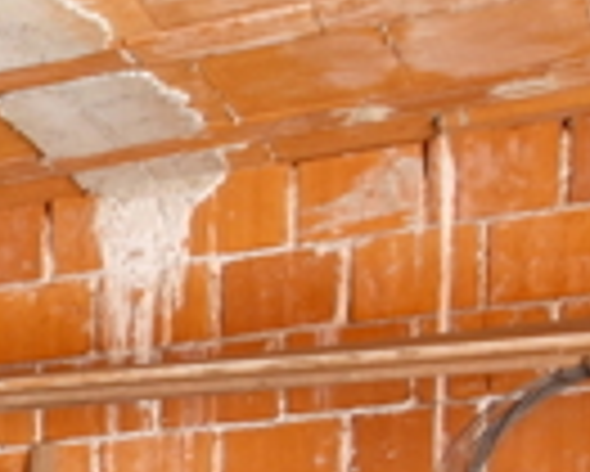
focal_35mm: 129
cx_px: -955
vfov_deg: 10.9
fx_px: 2254
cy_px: 944
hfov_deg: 11.5
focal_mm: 10
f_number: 4.5
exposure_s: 1/40
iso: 100
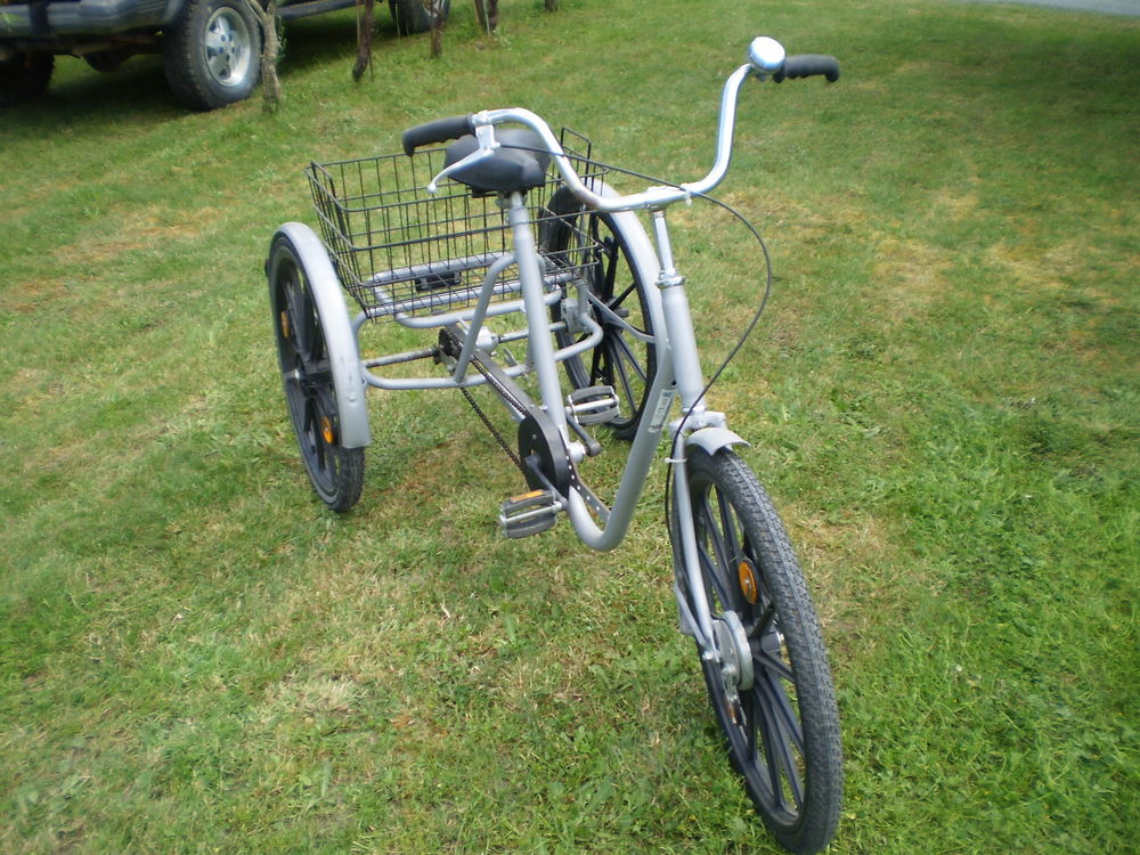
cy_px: 428
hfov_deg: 51.4
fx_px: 1186
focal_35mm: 36
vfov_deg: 39.7
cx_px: 570
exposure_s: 1/250
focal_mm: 6.3
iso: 100
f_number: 3.1
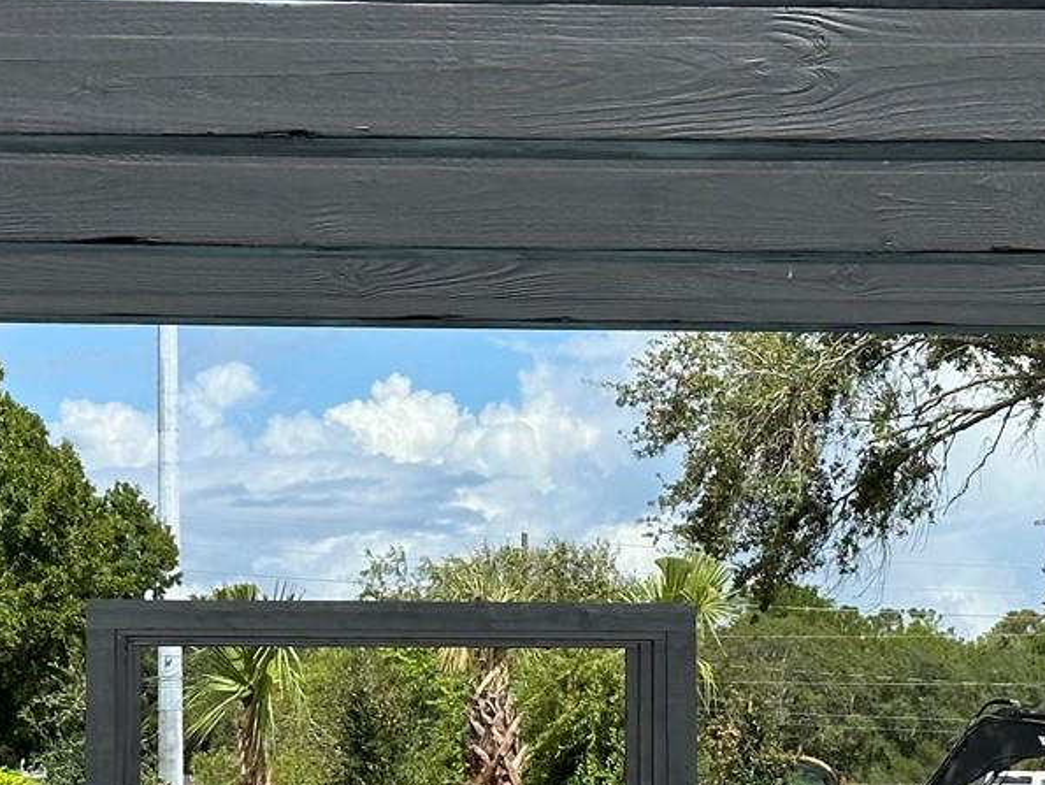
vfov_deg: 11.4
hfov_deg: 15.3
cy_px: 810
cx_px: 530
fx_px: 3897
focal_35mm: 129
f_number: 1.78
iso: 64
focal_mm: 6.86
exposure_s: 1/4785
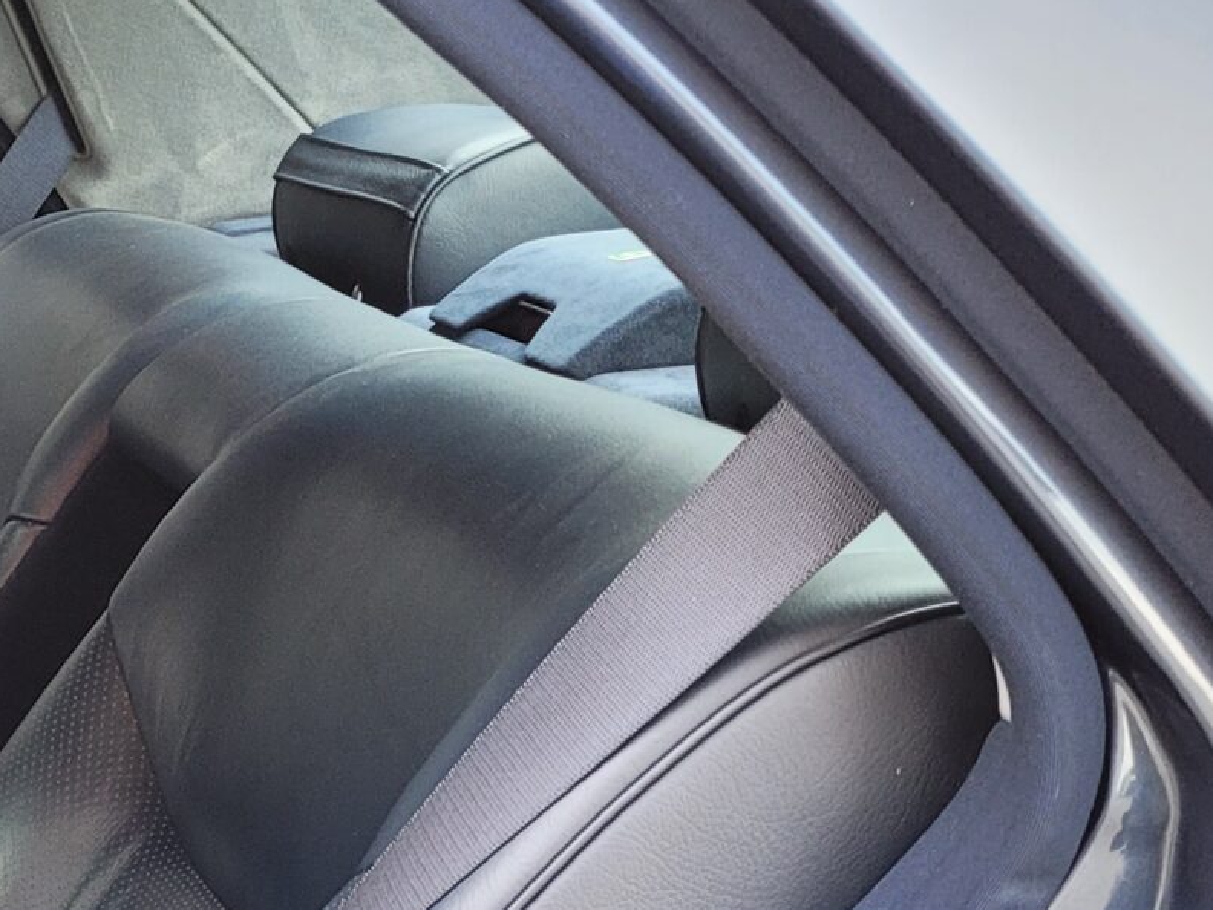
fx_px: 2943
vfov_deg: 15.9
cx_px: -544
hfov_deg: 20.4
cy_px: 1440
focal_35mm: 84
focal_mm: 5.4
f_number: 1.8
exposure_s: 1/100
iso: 200
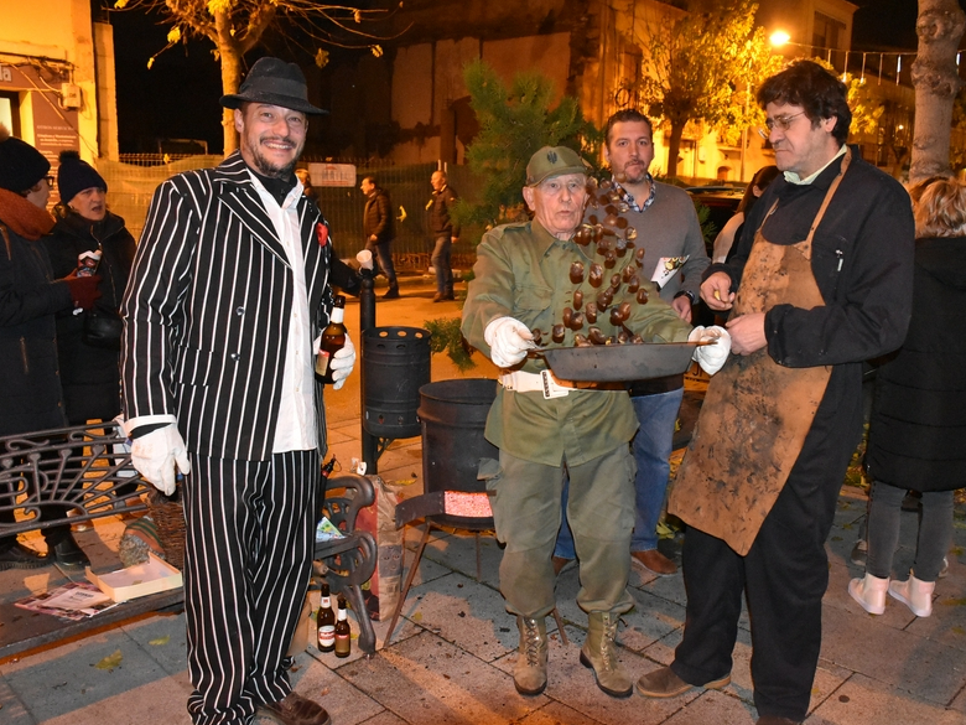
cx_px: 529
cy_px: 366
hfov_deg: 59.9
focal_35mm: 30
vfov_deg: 46.8
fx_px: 837
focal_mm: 18
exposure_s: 1/60
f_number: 3.5
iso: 6400
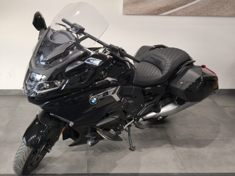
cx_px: 118
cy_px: 88
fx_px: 312
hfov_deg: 41.2
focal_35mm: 46
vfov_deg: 31.5
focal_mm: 6.57
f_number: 1.6
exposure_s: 1/100
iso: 160
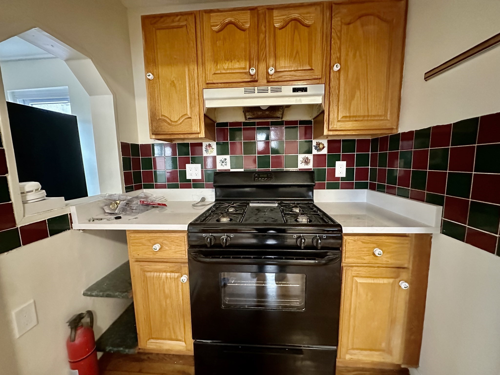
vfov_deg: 85.7
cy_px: 188
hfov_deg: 102.1
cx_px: 250
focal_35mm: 14
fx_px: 202
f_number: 2.2
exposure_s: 1/40
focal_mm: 2.22
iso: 1000
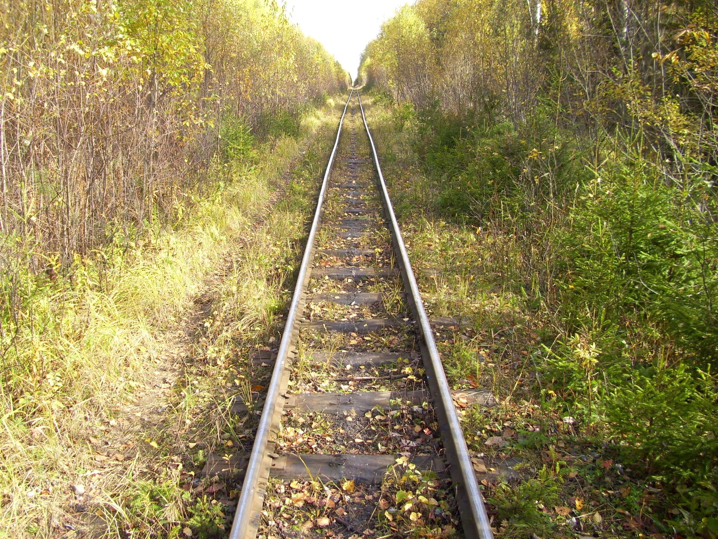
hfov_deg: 54.0
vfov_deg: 41.8
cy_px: 270
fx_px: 705
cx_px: 359
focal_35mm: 34
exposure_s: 1/160
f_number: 2.9
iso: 80
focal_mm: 5.7
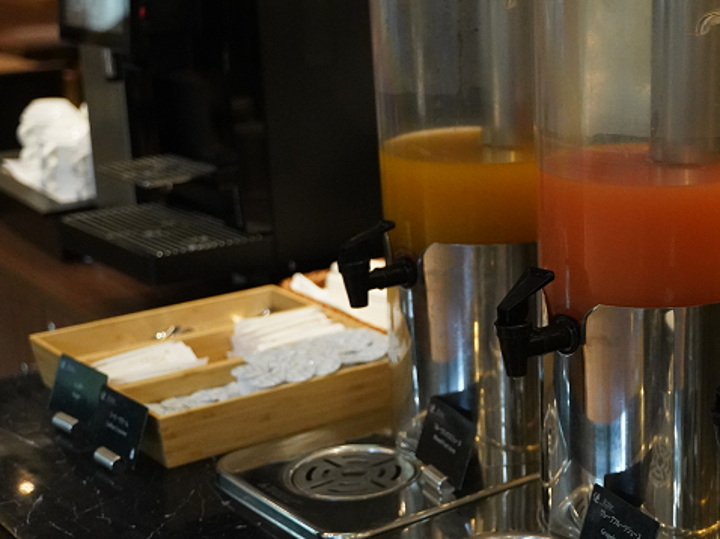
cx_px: 794
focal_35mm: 70
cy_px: 289
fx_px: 1455
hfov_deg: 25.7
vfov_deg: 21.0
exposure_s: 1/160
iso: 4000
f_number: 2.8
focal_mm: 29
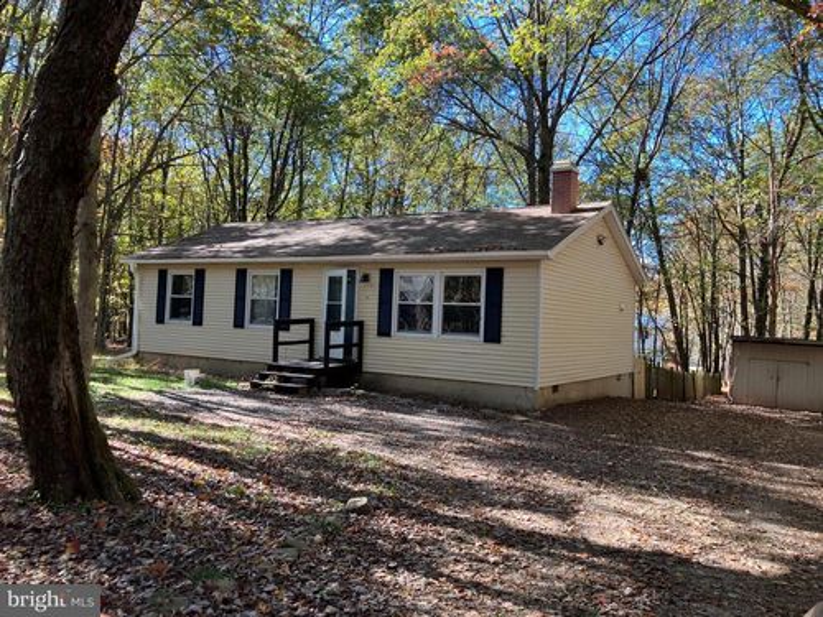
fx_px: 666
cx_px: 412
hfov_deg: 63.4
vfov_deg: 49.7
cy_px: 308
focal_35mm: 28
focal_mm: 3.99
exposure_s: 1/121
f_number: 1.8
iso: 25
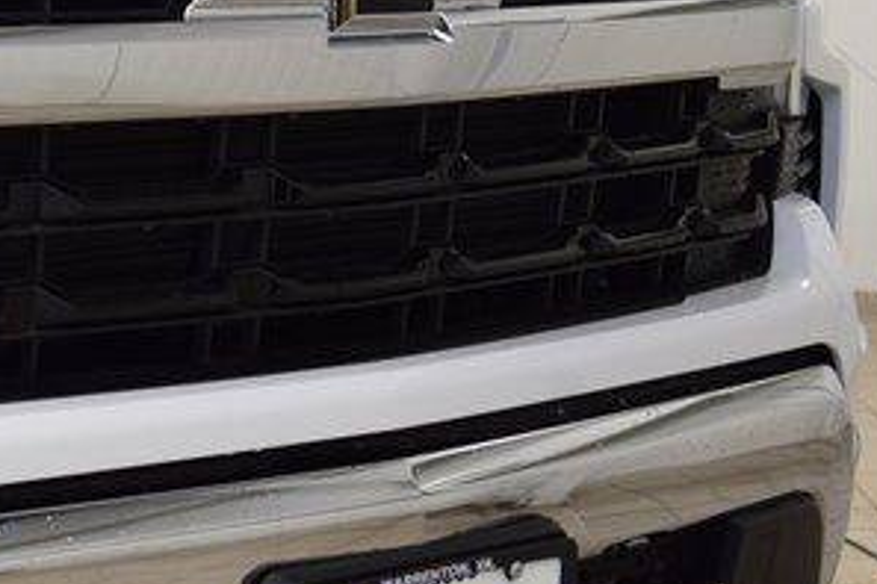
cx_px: -27
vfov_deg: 12.4
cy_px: 456
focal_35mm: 110
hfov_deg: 18.1
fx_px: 2680
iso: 400
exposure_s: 1/20
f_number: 6.3
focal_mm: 34
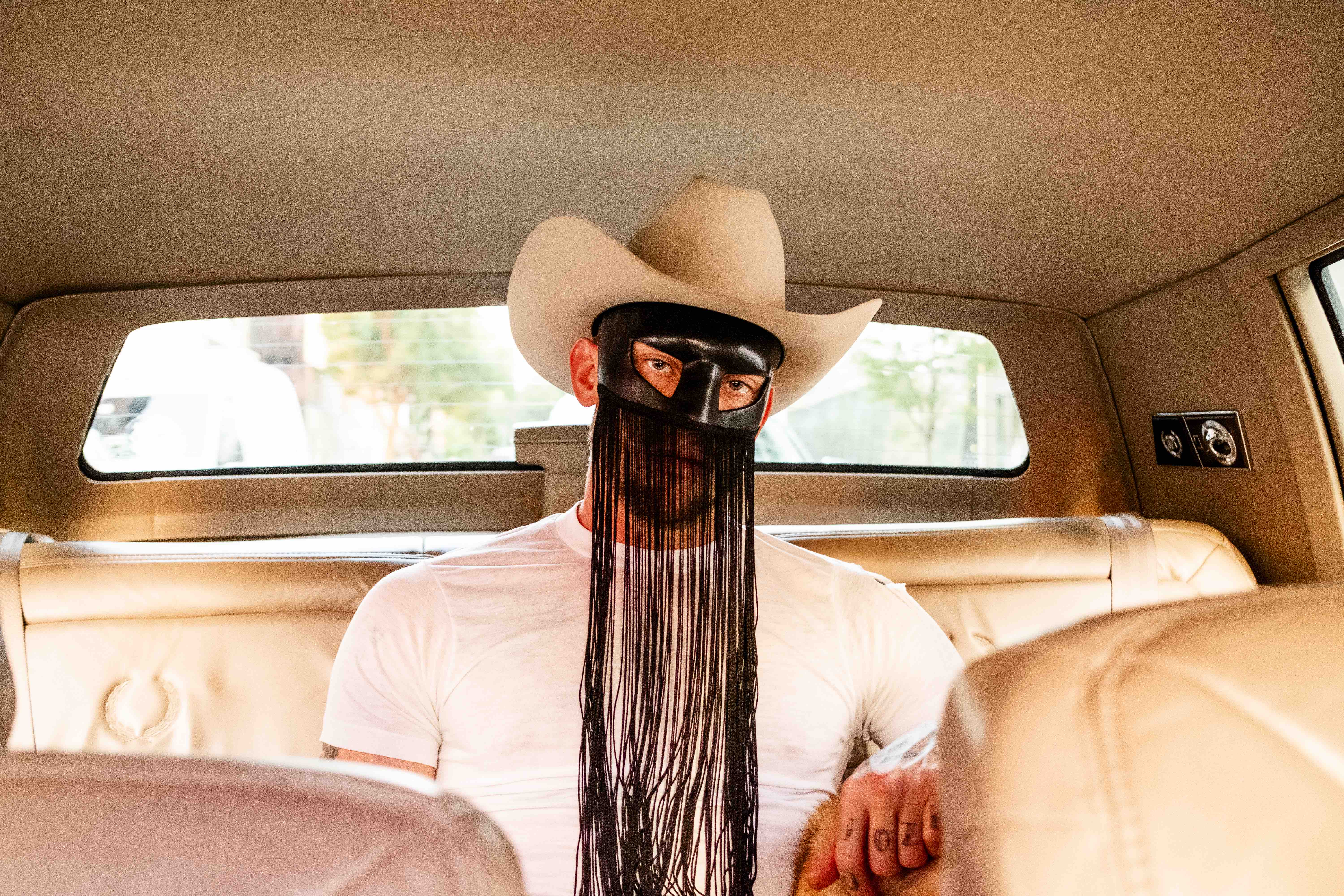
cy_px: 448
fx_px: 1307
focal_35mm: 35
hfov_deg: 54.4
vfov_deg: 37.9
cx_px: 672
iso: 6400
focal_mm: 23
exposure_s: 1/120
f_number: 2.8
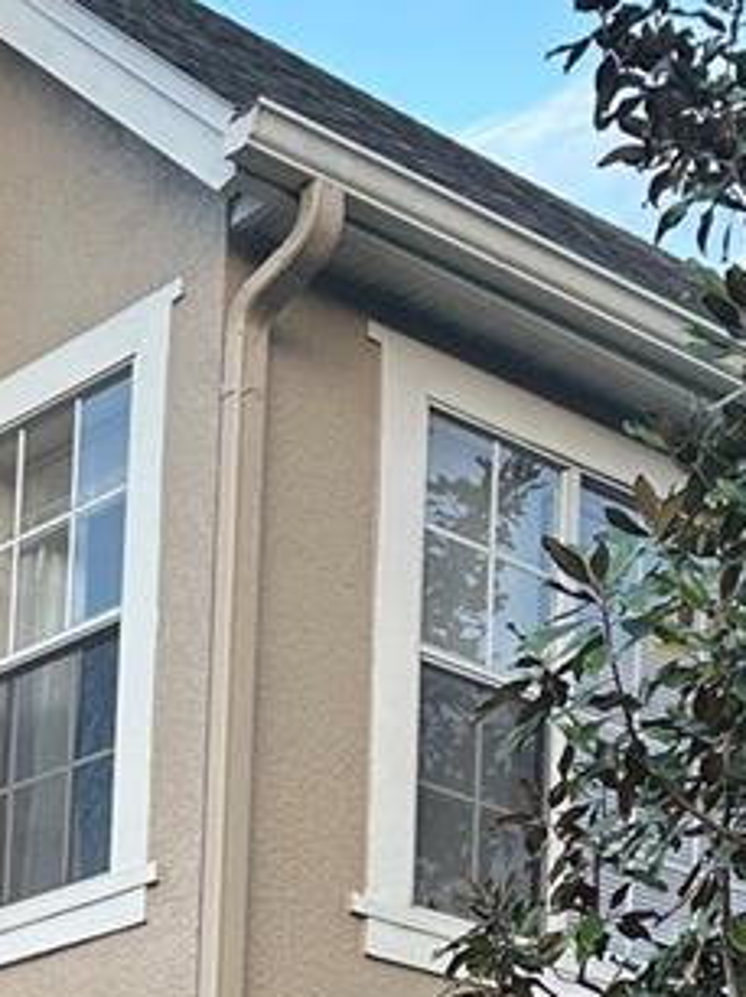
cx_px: 622
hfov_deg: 14.4
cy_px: 1222
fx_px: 2935
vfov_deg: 18.2
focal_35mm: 102
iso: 40
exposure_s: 1/120
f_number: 1.5
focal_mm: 5.7
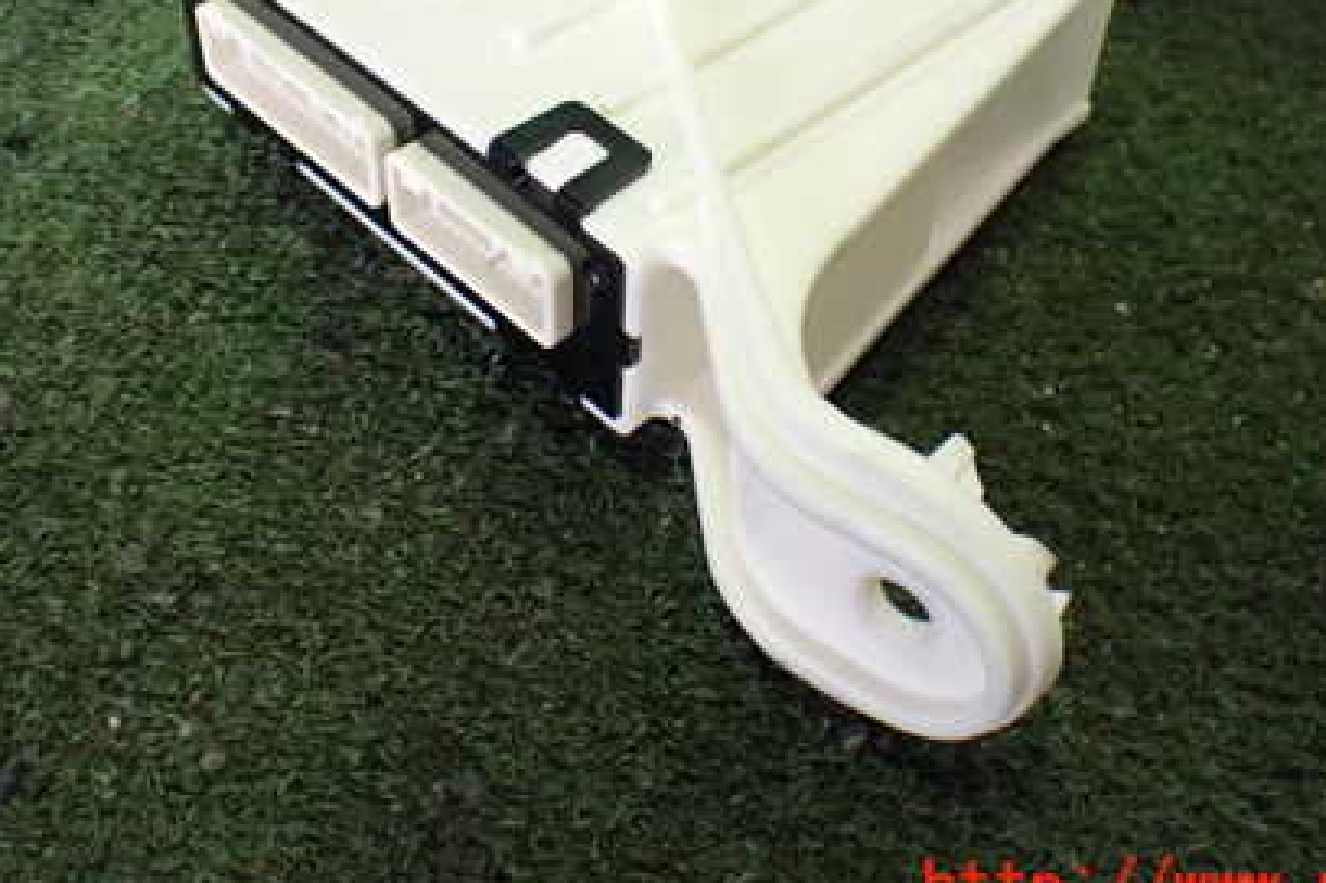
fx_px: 1694
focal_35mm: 46
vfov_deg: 28.7
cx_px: 681
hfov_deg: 42.8
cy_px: 199
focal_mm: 5.4
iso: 800
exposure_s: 1/100
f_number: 2.3
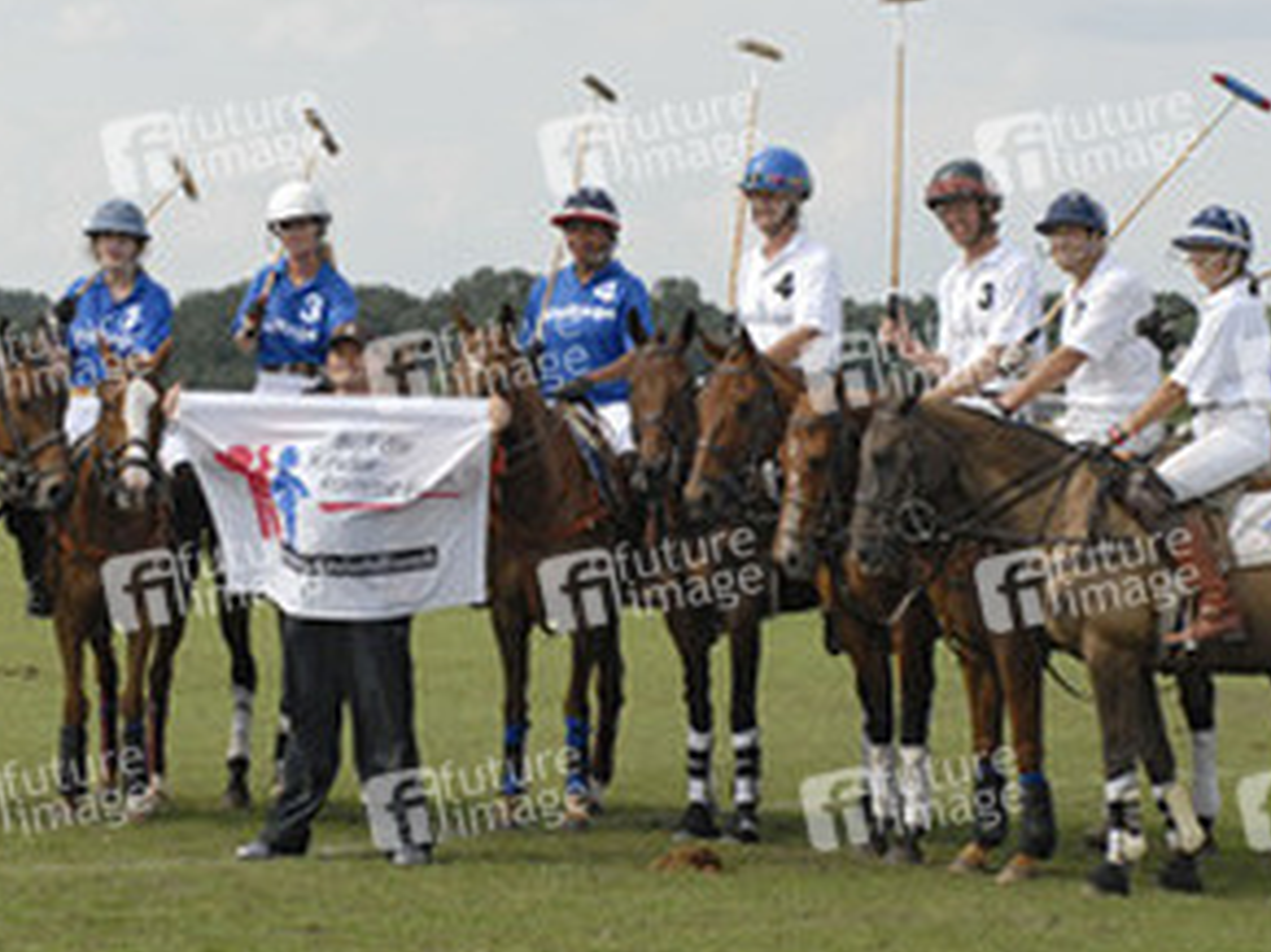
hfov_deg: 11.1
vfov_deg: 8.3
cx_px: 528
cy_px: 472
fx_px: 6533
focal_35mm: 178
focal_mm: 80
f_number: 8
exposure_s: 1/2000
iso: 800
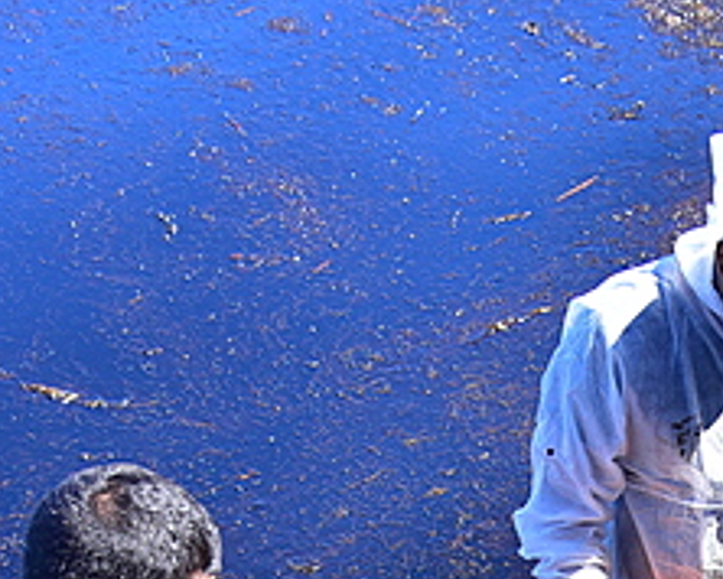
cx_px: 824
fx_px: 2377
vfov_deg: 13.3
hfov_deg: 16.7
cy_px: 802
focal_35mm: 111
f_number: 4.5
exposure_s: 1/500
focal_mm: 35
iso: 250
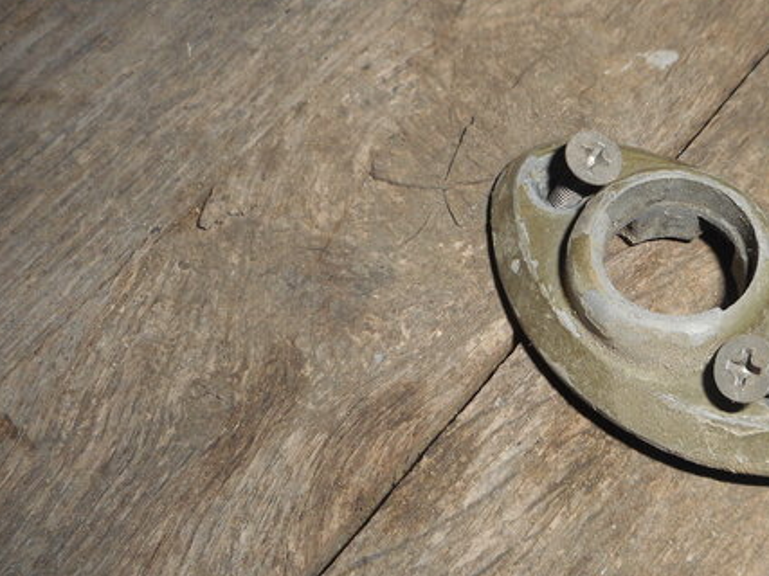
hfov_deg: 43.6
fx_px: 911
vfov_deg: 34.9
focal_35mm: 41
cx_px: 618
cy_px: 215
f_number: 10.5
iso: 80
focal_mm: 4.5
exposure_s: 1/25
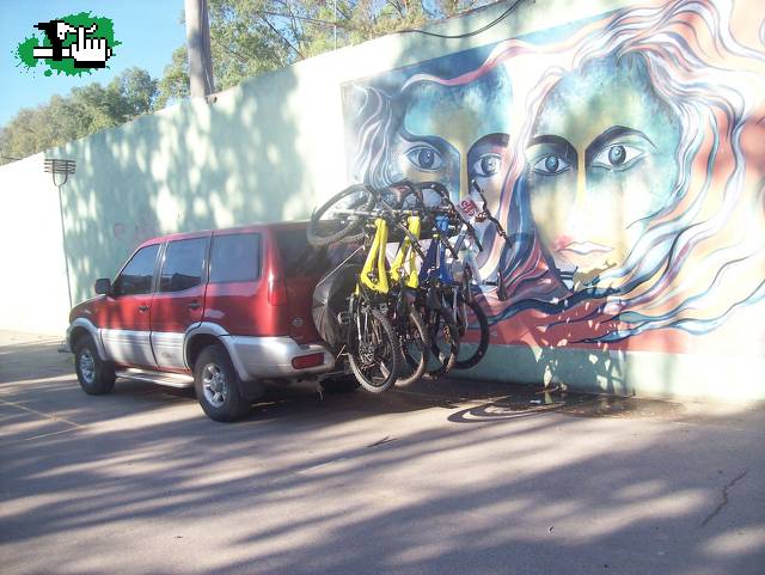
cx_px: 382
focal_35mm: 36
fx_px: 796
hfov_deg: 51.3
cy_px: 288
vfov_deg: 39.7
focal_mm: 6
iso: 80
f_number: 2.7
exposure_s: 1/682
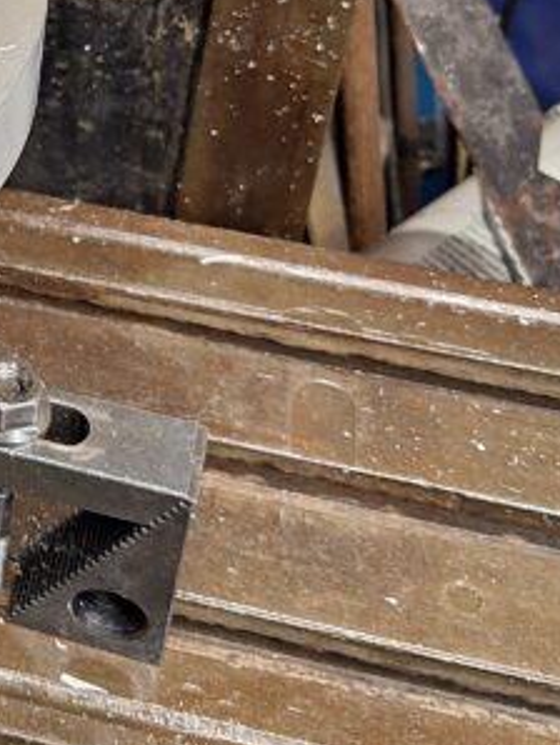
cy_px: -15
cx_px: -255
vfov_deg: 23.6
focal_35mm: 79
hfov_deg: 17.1
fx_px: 1702
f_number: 1.8
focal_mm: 5.54
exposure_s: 1/50
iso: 80
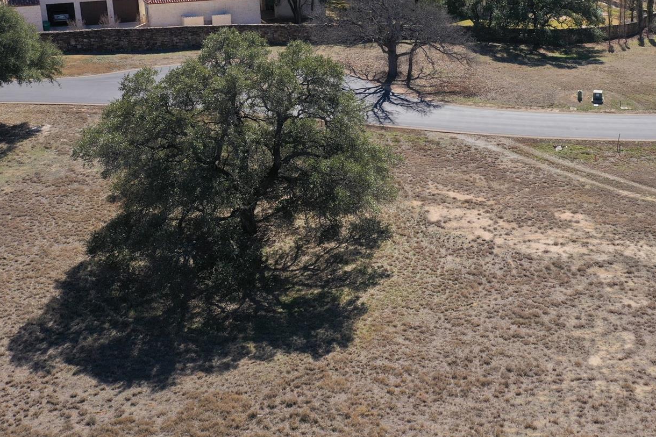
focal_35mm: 47
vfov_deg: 28.2
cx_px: 497
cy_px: 106
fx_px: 856
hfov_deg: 40.7
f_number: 5.6
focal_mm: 10.26
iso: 100
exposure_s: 1/400
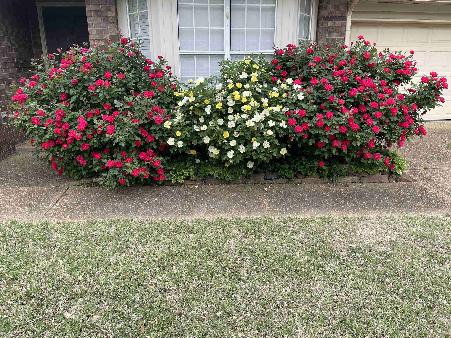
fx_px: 339
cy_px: 169
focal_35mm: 26
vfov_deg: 53.1
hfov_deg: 67.3
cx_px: 226
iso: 32
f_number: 1.6
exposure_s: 1/506
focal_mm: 4.2
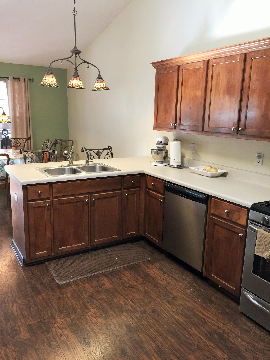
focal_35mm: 29
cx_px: 135
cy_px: 180
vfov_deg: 61.7
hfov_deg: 48.2
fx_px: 302
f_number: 2.2
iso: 40
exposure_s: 1/15
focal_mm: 4.15
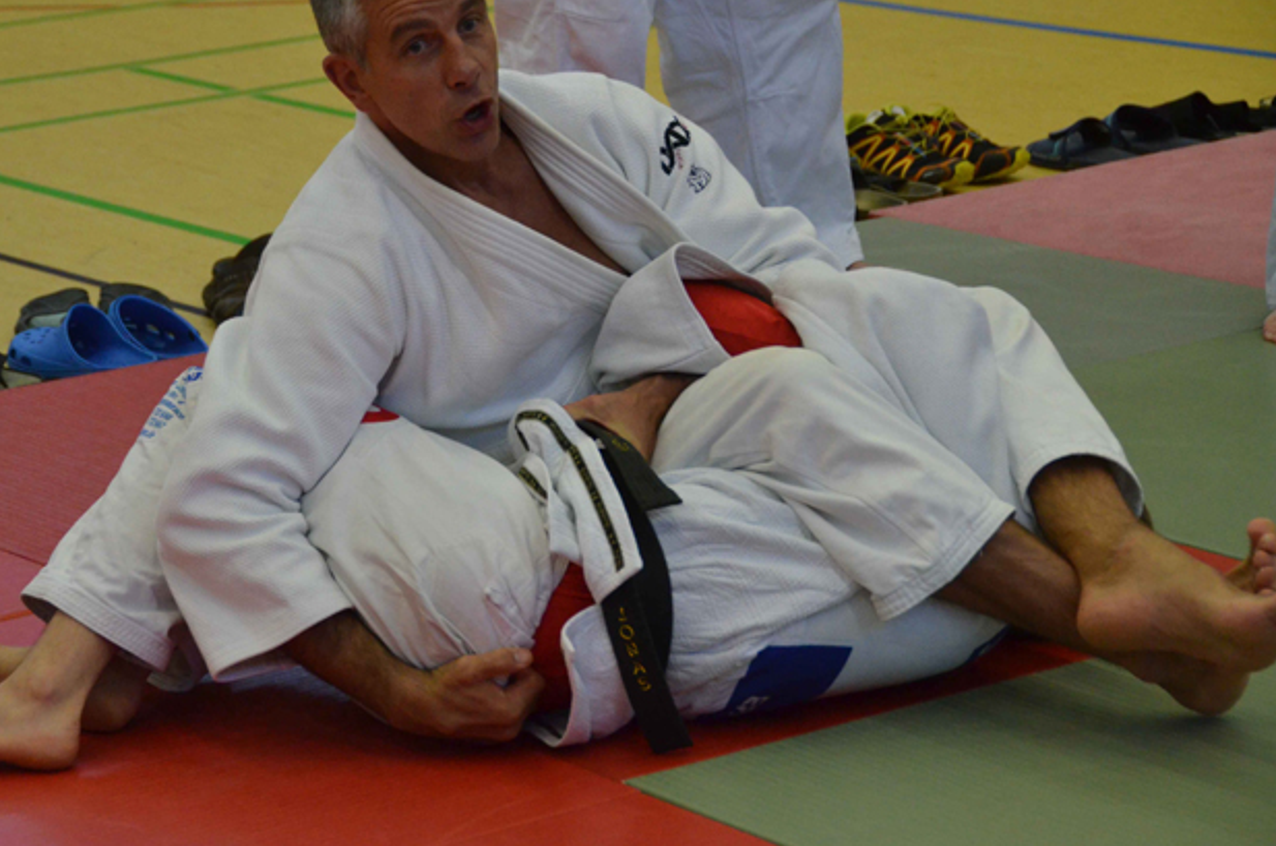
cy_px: 372
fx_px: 4513
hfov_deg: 16.1
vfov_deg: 10.7
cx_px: 577
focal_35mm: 128
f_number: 5
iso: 3200
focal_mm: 75
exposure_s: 1/640
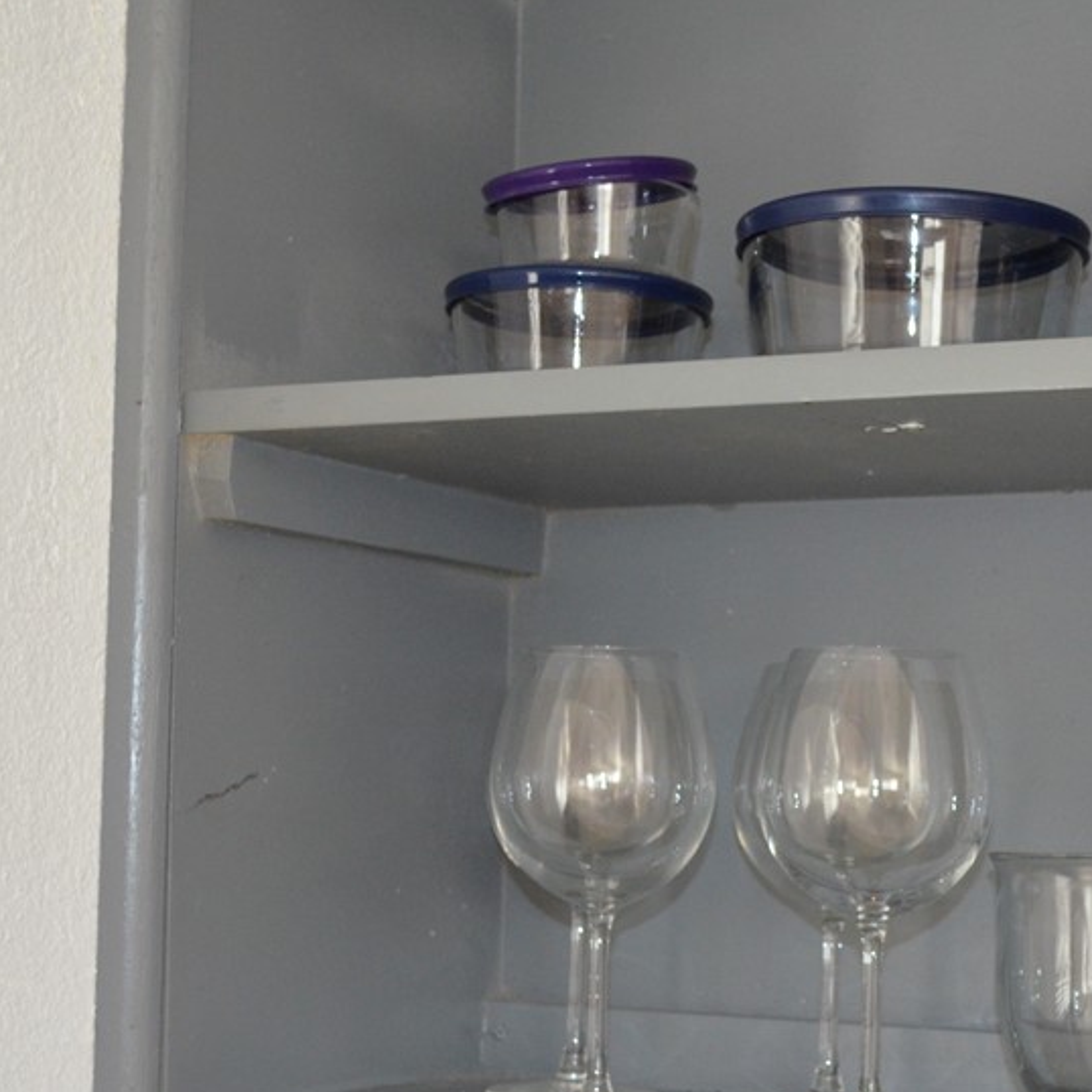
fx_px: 2391
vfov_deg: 25.7
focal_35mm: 67
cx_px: 807
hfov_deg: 25.4
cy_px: 679
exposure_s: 1/60
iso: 1600
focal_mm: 26
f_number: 4.2
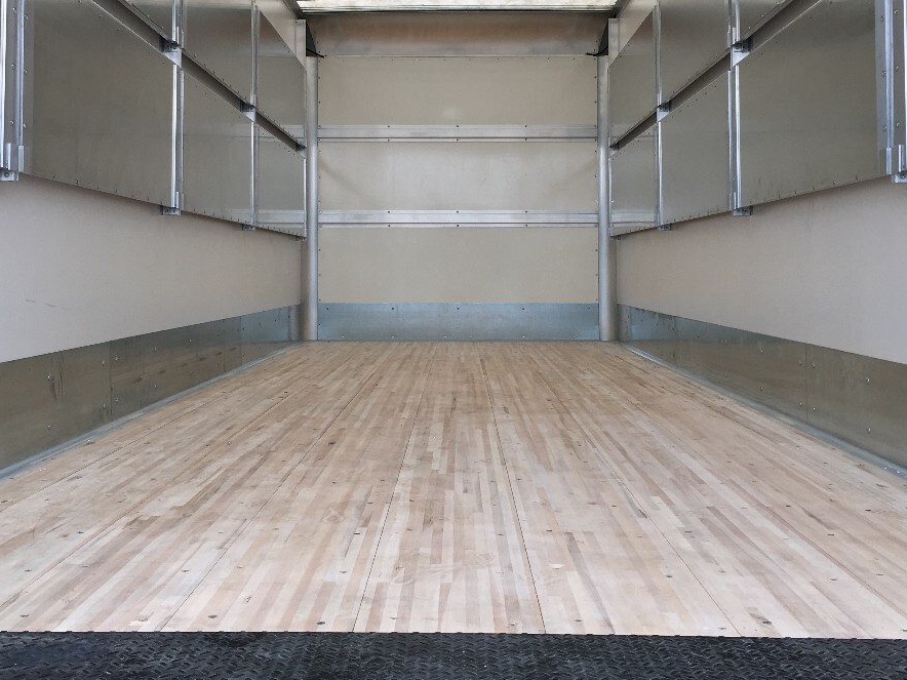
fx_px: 1100
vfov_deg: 34.2
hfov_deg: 44.8
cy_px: 255
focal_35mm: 42
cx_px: 429
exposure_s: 1/285
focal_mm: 4.15
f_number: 2.2
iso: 25
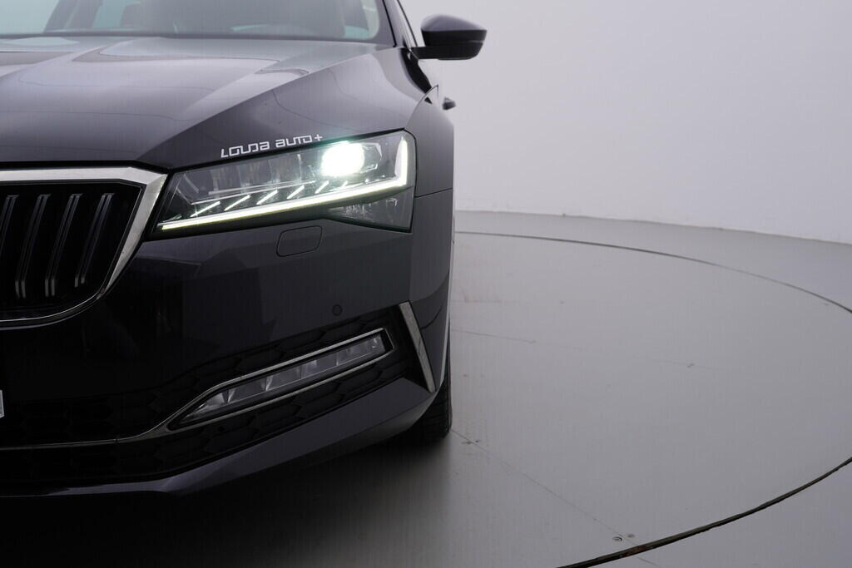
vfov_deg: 36.9
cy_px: 284
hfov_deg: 53.1
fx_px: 852
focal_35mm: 36
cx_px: 426
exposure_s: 1/100
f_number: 4.5
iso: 125
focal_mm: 24
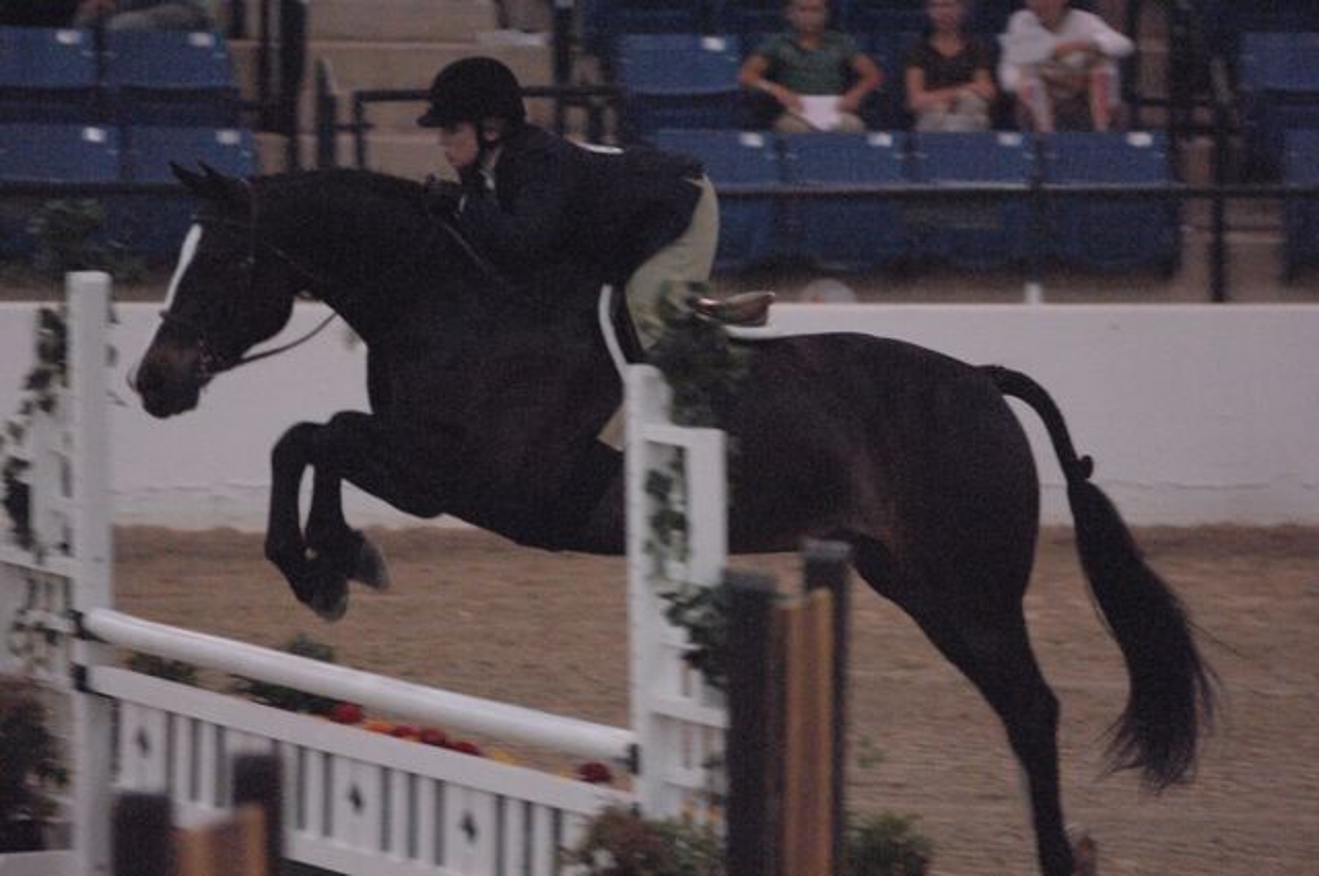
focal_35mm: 300
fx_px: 10978
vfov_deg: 4.6
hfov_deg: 6.9
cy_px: 438
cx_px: 660
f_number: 2.8
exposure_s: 1/320
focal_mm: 200
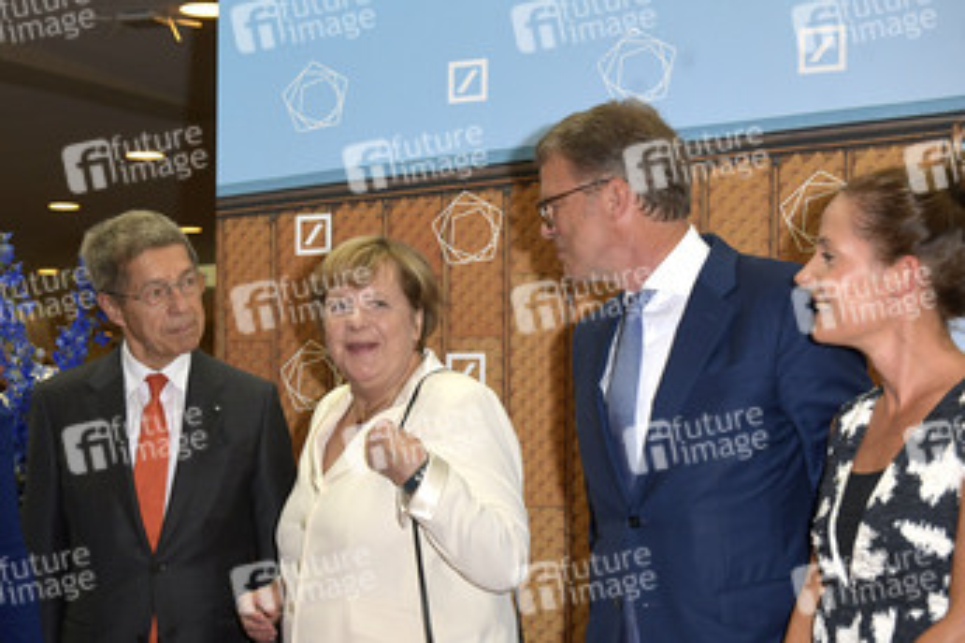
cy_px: 371
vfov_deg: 21.5
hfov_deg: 31.7
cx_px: 341
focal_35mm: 63
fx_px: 1688
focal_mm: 48
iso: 800
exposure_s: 1/250
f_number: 5.6
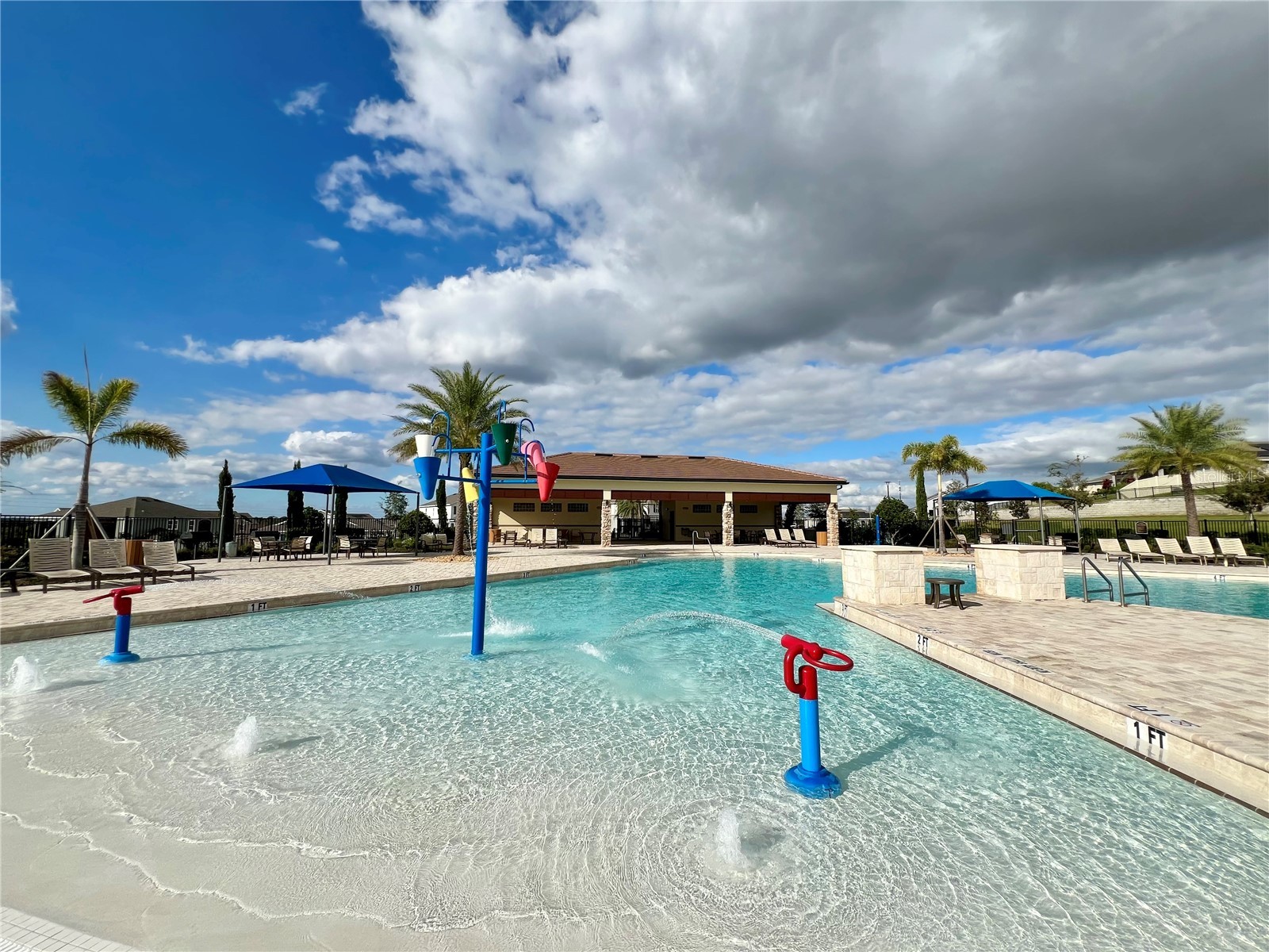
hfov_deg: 106.2
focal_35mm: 13
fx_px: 477
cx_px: 634
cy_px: 476
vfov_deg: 89.9
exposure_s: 1/3040
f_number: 1.8
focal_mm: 1.57
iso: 32
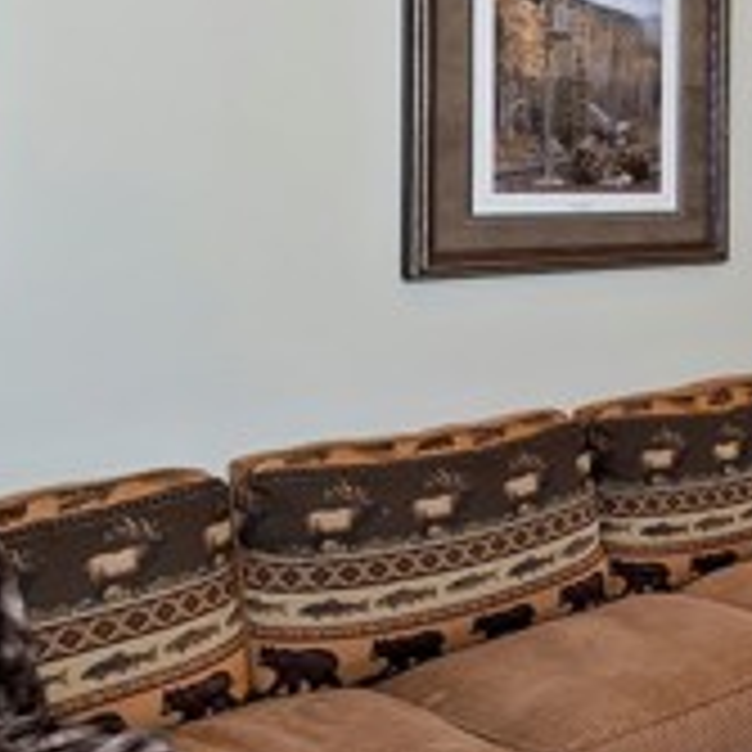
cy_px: 196
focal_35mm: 49
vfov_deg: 34.0
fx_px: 1204
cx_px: 1256
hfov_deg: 23.5
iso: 400
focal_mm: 10
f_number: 8
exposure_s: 1/30
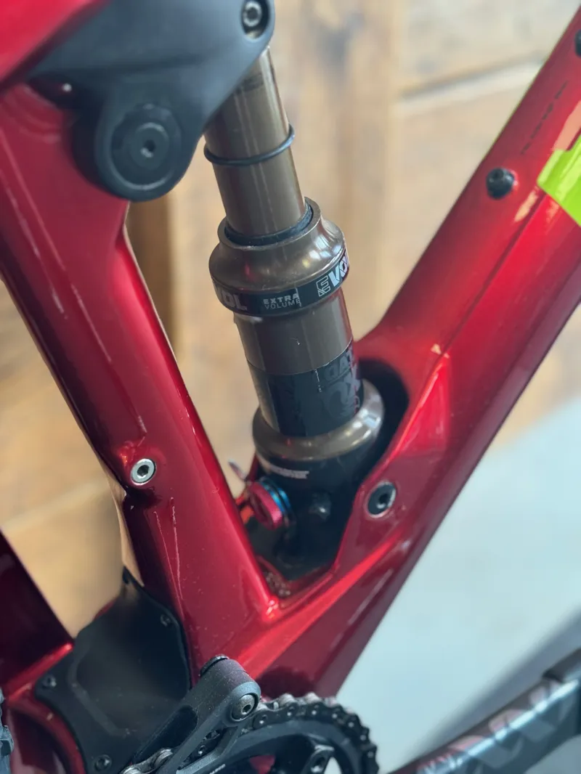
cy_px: 387
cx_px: 290
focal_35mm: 48
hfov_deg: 30.3
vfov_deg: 39.6
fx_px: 1074
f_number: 1.78
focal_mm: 6.76
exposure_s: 1/50
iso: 200
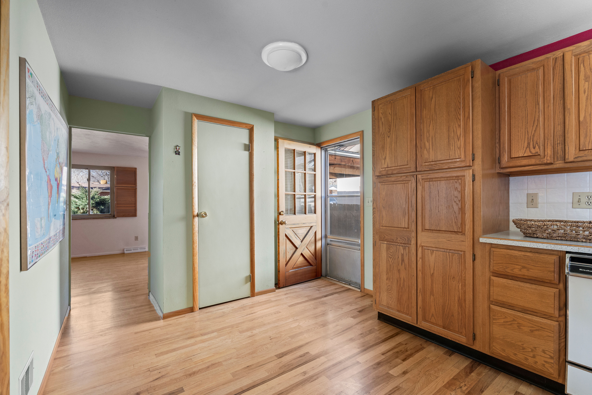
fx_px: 263
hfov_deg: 96.7
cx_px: 296
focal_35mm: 16
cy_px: 198
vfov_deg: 73.7
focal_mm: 16
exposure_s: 1/10
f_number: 8
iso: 640
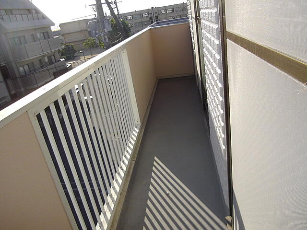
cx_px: 154
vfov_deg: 51.4
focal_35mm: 27
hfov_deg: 65.3
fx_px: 239
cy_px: 115
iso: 100
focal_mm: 4.9
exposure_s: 1/800
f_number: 3.2
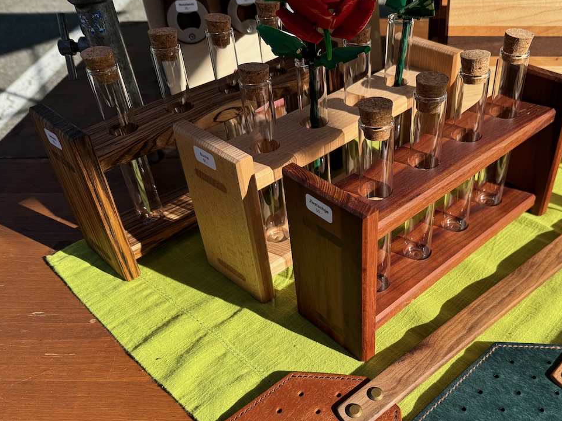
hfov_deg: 55.9
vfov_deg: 43.8
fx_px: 520
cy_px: 263
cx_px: 363
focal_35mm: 32
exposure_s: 1/2959
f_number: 1.78
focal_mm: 6.76
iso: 80
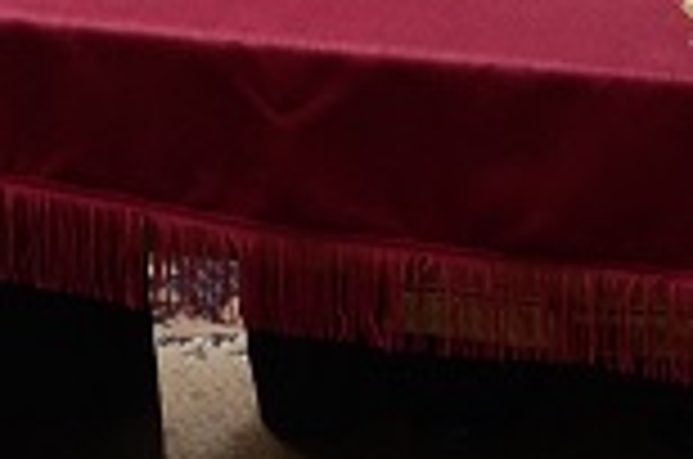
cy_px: -891
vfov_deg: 5.3
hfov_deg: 8.4
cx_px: 684
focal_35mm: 245
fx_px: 4704
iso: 160
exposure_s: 1/100
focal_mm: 21
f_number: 6.3
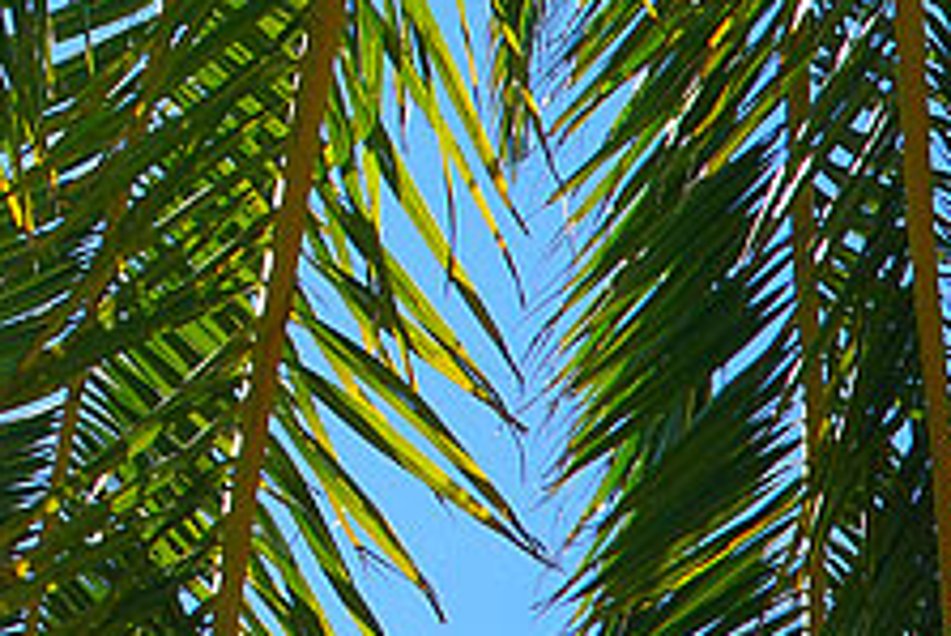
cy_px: -329
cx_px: -1348
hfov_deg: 8.8
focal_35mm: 210
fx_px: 5551
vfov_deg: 6.5
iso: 100
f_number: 8
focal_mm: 26
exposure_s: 1/250
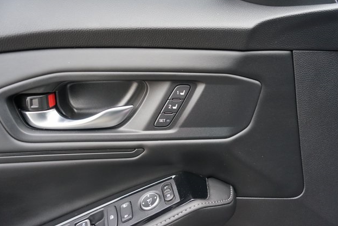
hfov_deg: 50.7
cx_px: 172
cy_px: 111
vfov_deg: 35.1
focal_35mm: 38
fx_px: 357
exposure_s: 1/160
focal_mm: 37
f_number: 3.2
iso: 1600
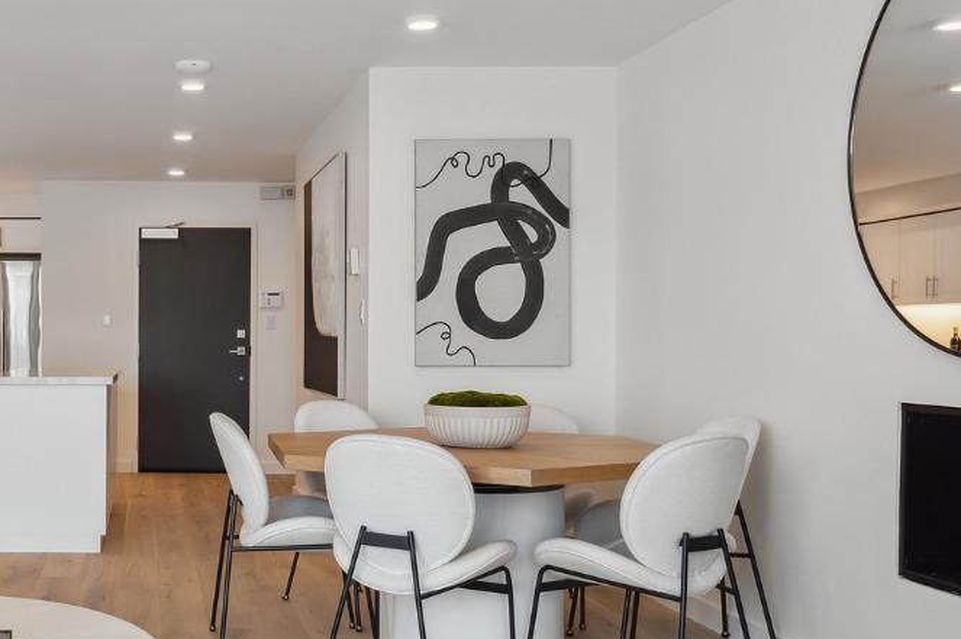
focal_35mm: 43
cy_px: 383
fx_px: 1153
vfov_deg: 30.9
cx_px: 135
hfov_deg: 42.3
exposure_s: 1/15
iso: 100
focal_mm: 19.1
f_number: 8
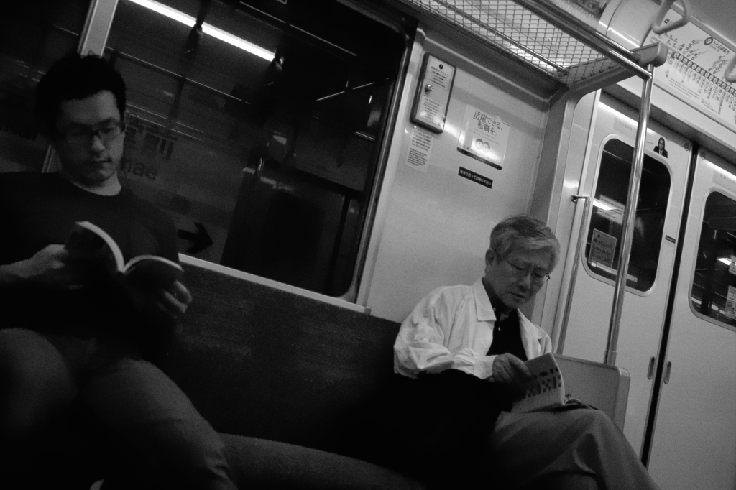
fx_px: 838
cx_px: 368
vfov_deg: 32.6
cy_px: 245
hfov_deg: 47.4
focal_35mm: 41
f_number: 3.2
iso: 3200
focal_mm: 24.2
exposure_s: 1/500
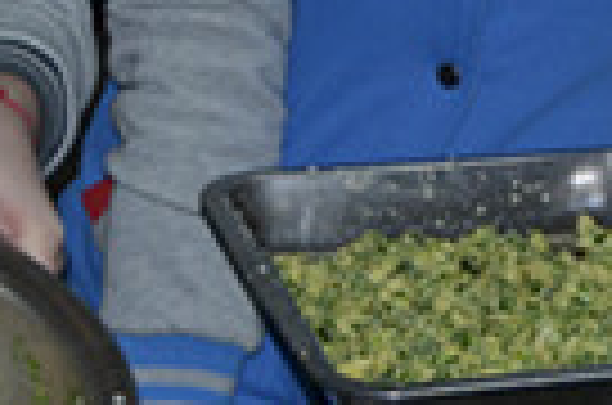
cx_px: 724
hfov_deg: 9.1
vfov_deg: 6.0
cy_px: -176
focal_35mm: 225
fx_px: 3809
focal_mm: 29
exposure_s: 1/125
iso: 800
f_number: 7.1
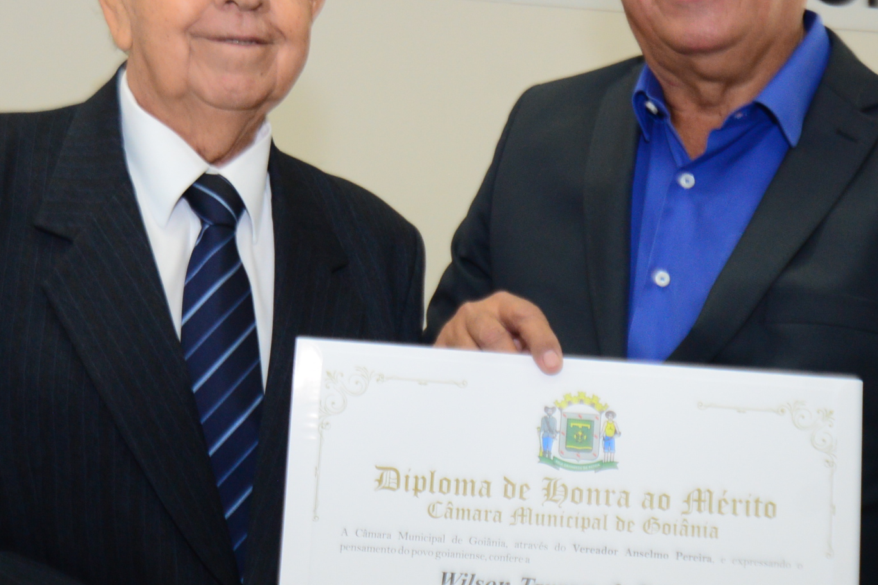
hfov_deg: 26.3
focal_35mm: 77
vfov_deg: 17.7
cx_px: 451
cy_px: 271
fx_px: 1878
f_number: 4
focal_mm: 35
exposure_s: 1/125
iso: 1600
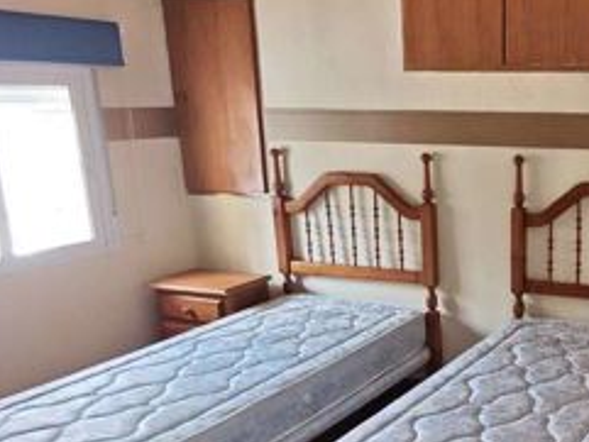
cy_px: 288
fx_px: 698
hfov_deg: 40.4
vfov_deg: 34.9
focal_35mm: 41
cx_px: 580
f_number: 2.2
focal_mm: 2.16
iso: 200
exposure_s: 1/33.3
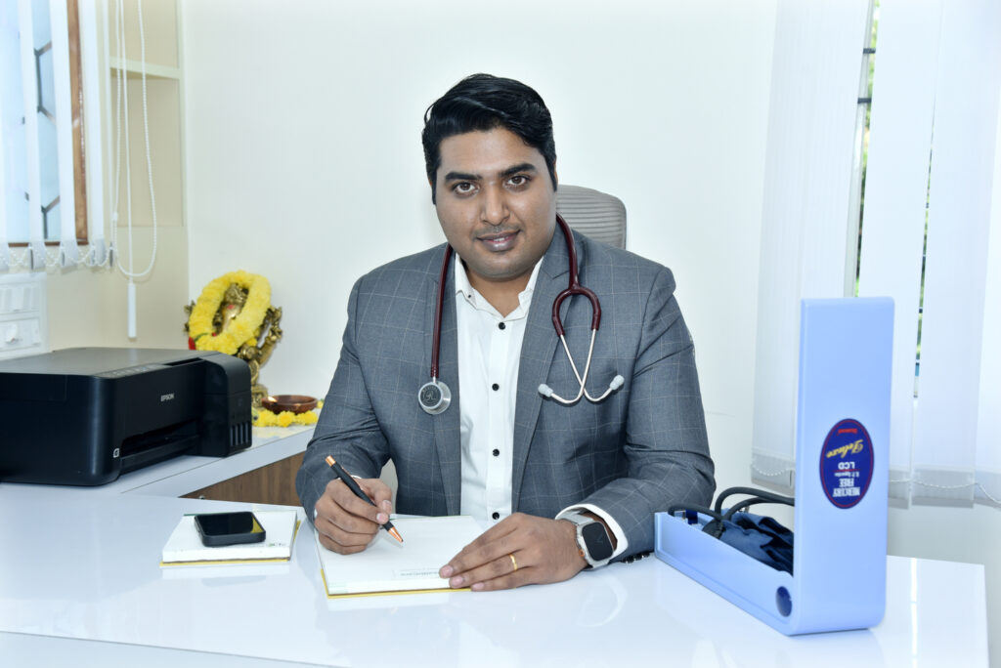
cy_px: 334
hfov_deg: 41.1
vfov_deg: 28.1
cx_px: 500
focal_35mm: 48
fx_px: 1335
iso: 640
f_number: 5.6
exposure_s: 1/125
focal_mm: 48
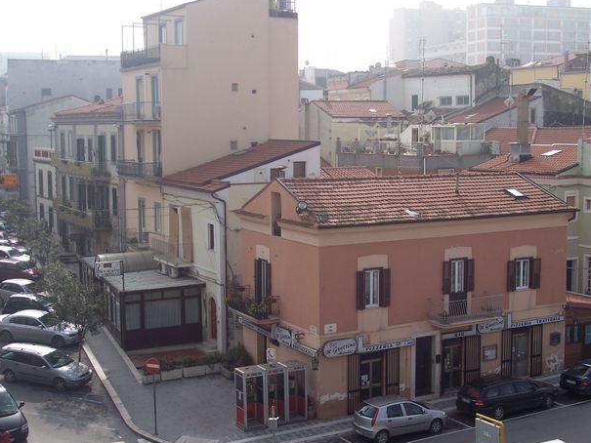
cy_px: 215
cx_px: 292
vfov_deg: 26.6
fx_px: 939
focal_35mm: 55
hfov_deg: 34.9
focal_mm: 10.7
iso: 100
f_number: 4.8
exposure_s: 1/750
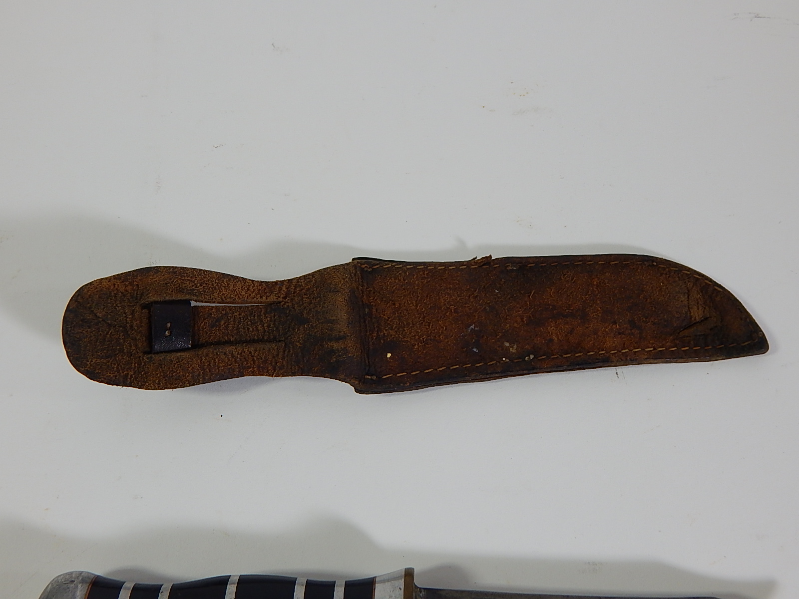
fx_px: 877
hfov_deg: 49.0
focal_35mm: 38
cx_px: 400
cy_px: 300
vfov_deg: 37.7
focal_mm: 6.8
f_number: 3.4
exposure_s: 1/30
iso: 125
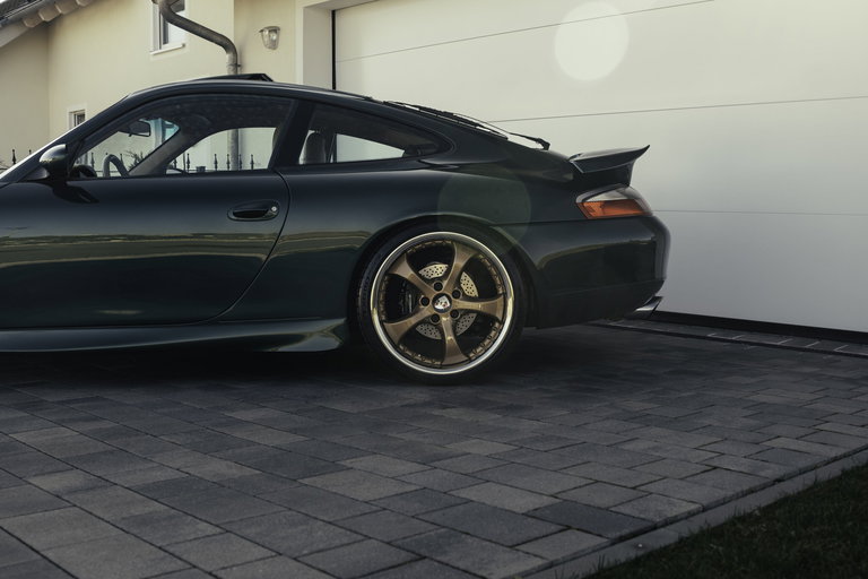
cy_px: 290
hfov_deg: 50.7
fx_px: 916
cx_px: 434
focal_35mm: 38
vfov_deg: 35.1
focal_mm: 25.4
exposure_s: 1/100
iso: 100
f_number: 4
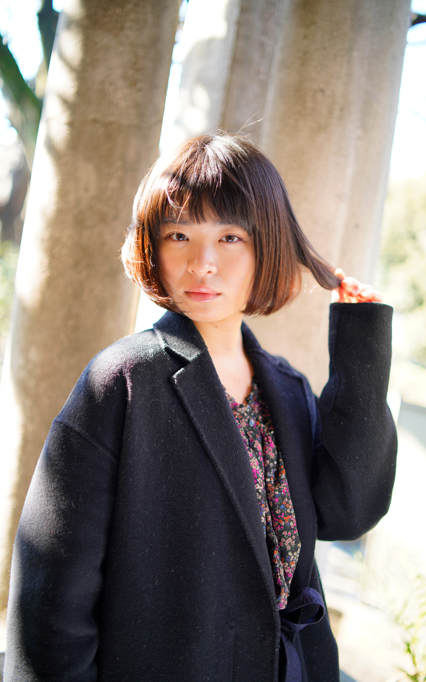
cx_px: 223
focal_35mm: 37
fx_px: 687
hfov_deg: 34.4
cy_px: 351
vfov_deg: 52.7
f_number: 1.4
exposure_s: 1/250
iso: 160
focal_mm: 35
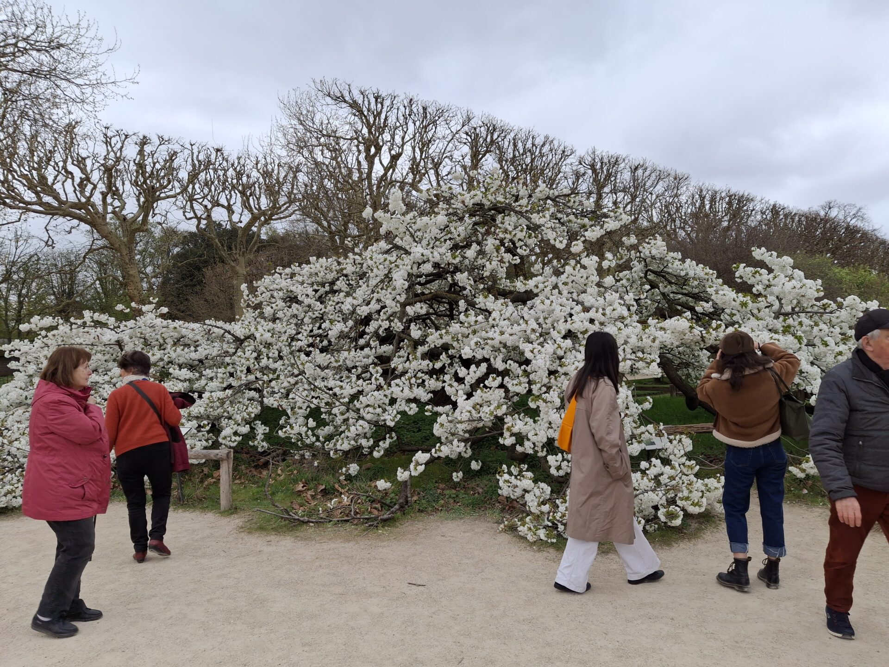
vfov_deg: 54.9
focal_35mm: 25
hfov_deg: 69.4
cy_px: 334
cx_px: 444
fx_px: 642
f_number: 1.8
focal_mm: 4.69
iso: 25
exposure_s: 1/186
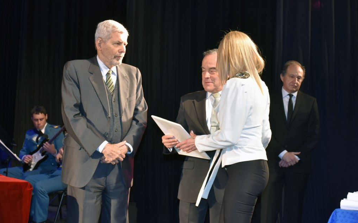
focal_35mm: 65
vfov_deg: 20.0
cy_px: 103
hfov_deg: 31.5
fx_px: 634
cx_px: 180
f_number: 5
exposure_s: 1/100
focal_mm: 42
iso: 800
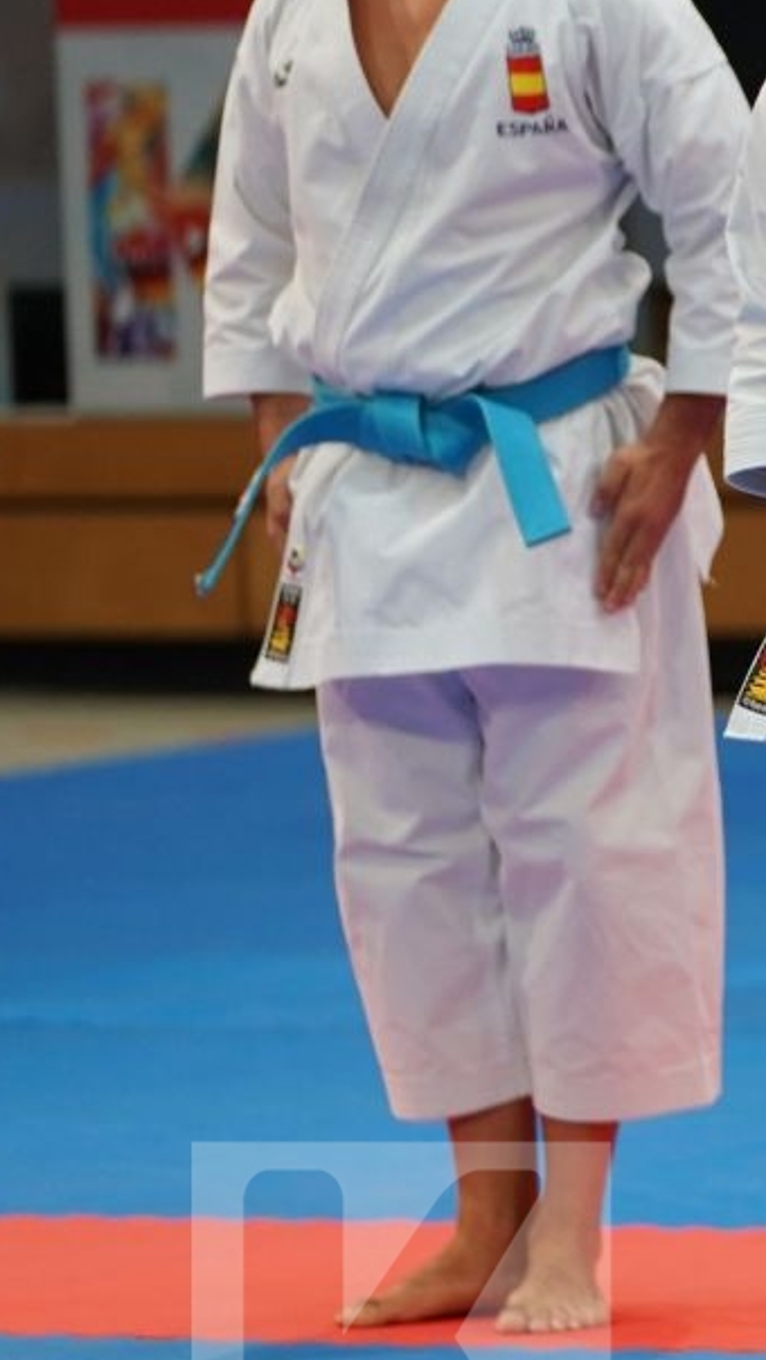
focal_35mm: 415
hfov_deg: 2.9
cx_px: 1929
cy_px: 547
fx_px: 14977
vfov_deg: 5.2
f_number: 2.8
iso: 800
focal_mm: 133
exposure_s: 1/500
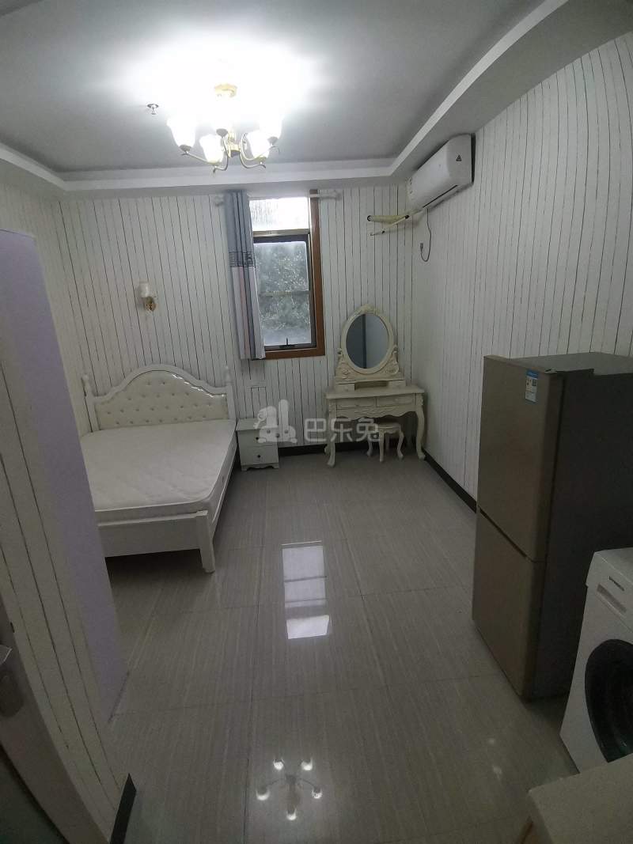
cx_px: 316
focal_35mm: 17
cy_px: 422
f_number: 2.4
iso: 160
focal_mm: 1.78
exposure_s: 1/50
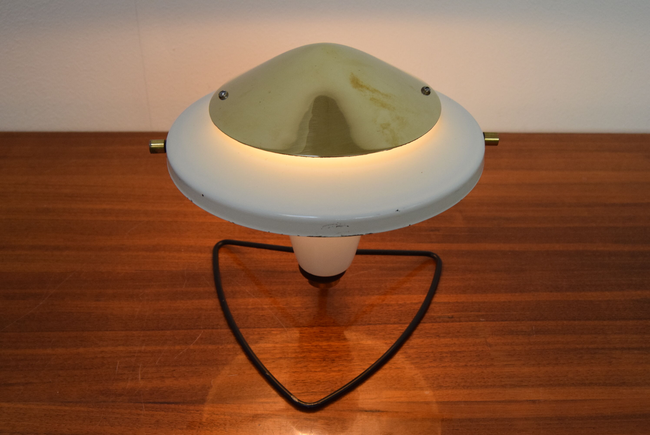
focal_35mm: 46
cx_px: 325
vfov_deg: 29.0
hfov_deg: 42.3
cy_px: 218
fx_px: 840
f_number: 9
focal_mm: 31
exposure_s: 1/320
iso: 1600
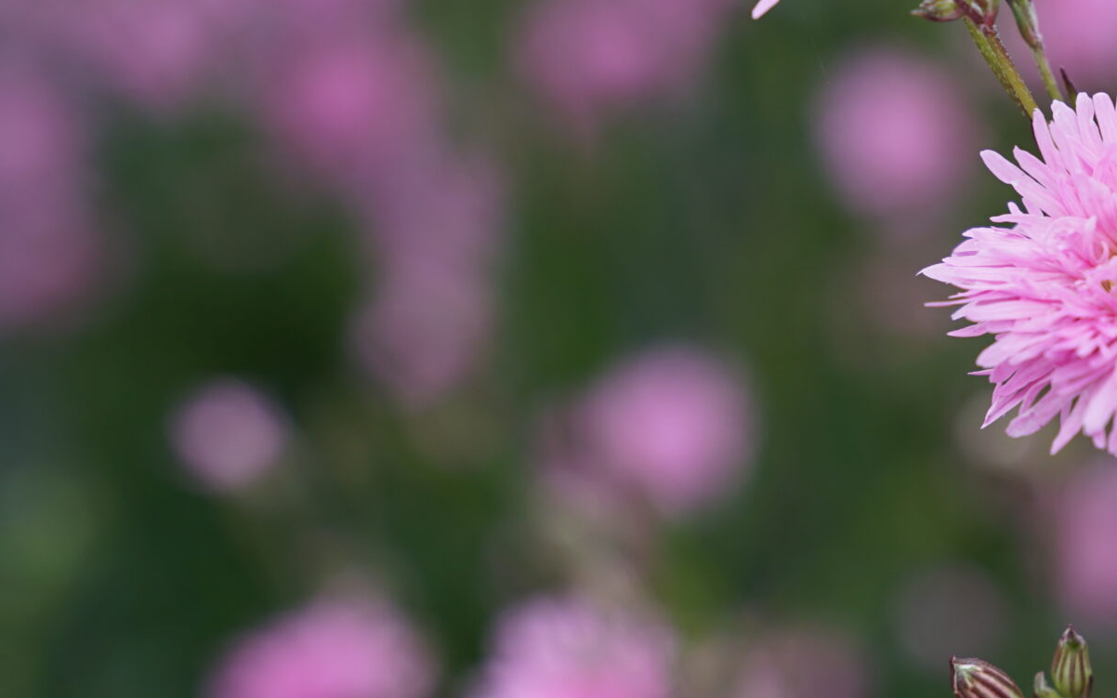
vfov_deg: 8.6
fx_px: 4627
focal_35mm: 152
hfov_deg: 13.5
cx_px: 1156
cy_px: 323
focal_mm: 70
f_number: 5.6
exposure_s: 1/160
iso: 100
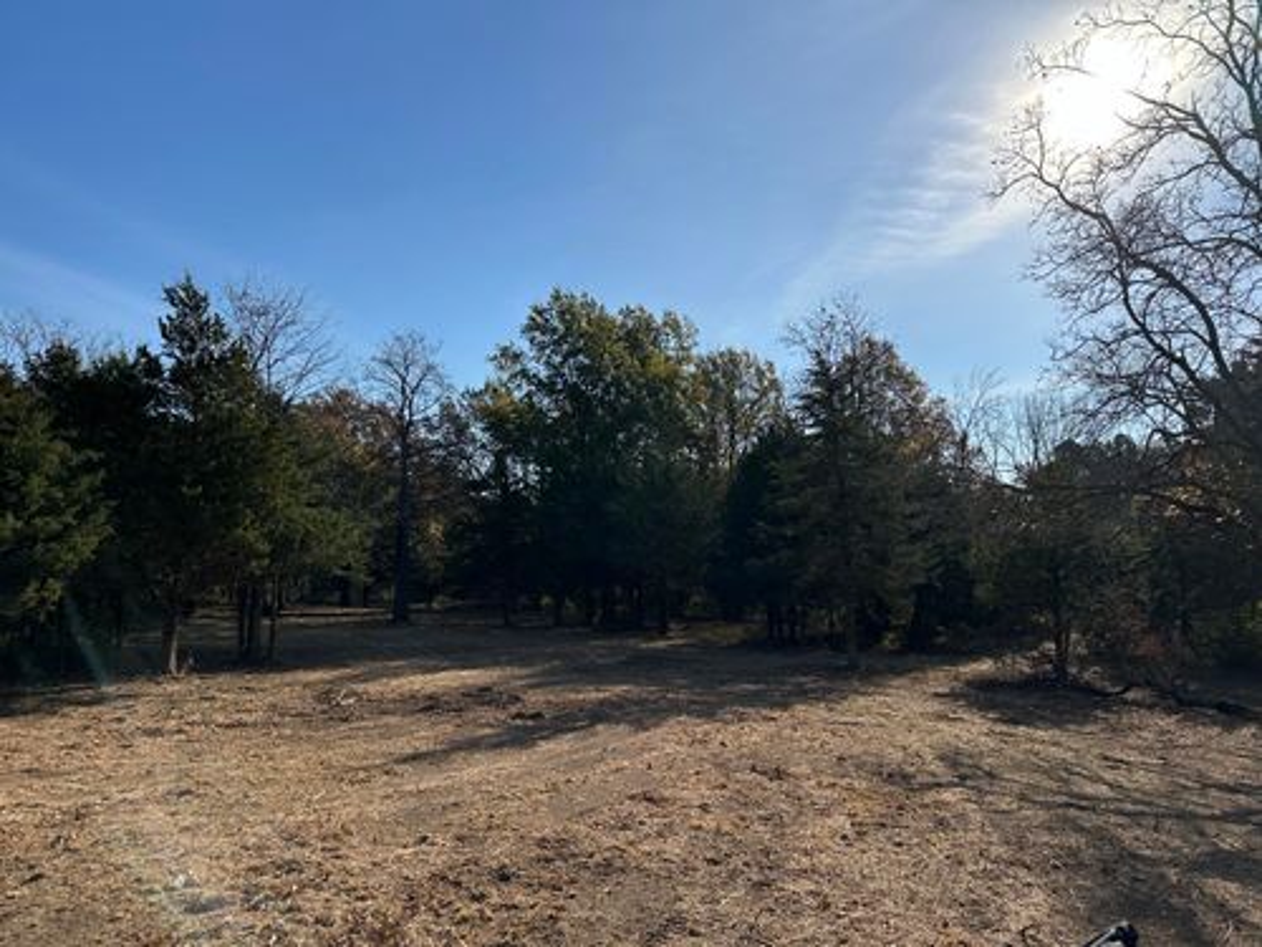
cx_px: 631
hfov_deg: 71.6
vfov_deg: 56.8
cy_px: 474
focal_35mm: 24
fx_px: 875
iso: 80
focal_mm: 6.86
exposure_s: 1/7042
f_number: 1.78
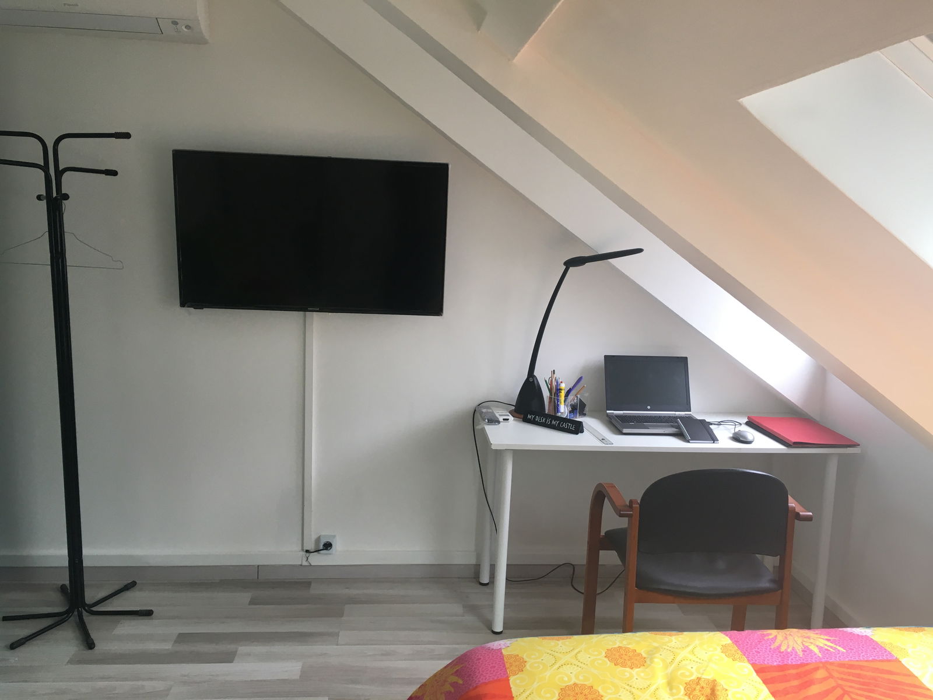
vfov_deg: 48.2
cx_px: 466
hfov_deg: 61.7
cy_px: 350
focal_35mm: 29
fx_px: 782
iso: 25
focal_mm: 4.15
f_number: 2.2
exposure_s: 1/33
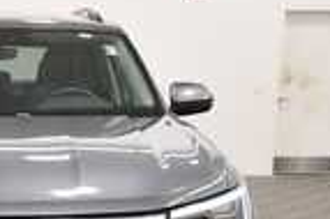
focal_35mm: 84
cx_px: -5
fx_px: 769
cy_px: 236
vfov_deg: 15.8
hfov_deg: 23.2
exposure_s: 1/125
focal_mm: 20
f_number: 5.6
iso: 900
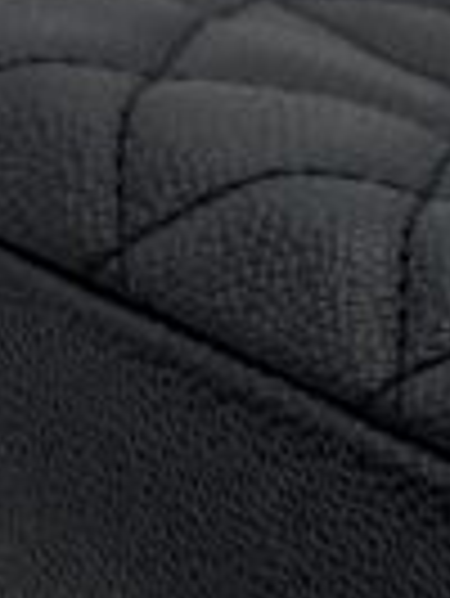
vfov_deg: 9.8
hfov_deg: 7.1
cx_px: 932
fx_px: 3461
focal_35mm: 200
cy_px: 580
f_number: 1.5
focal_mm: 5.7
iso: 50
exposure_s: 1/338
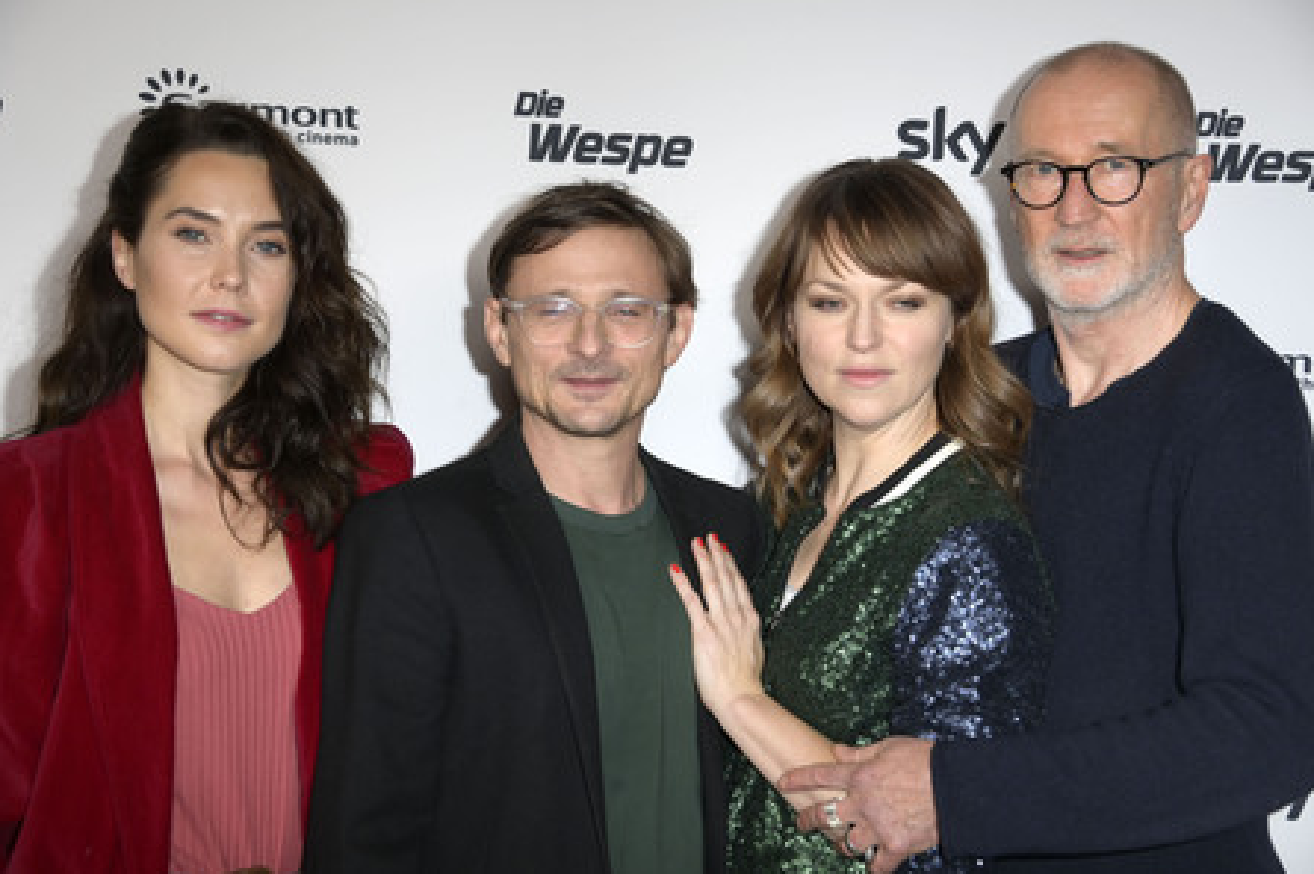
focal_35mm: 73
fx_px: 2662
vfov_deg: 18.6
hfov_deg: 27.7
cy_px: 437
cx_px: 657
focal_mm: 72
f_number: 5.6
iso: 400
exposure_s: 1/250
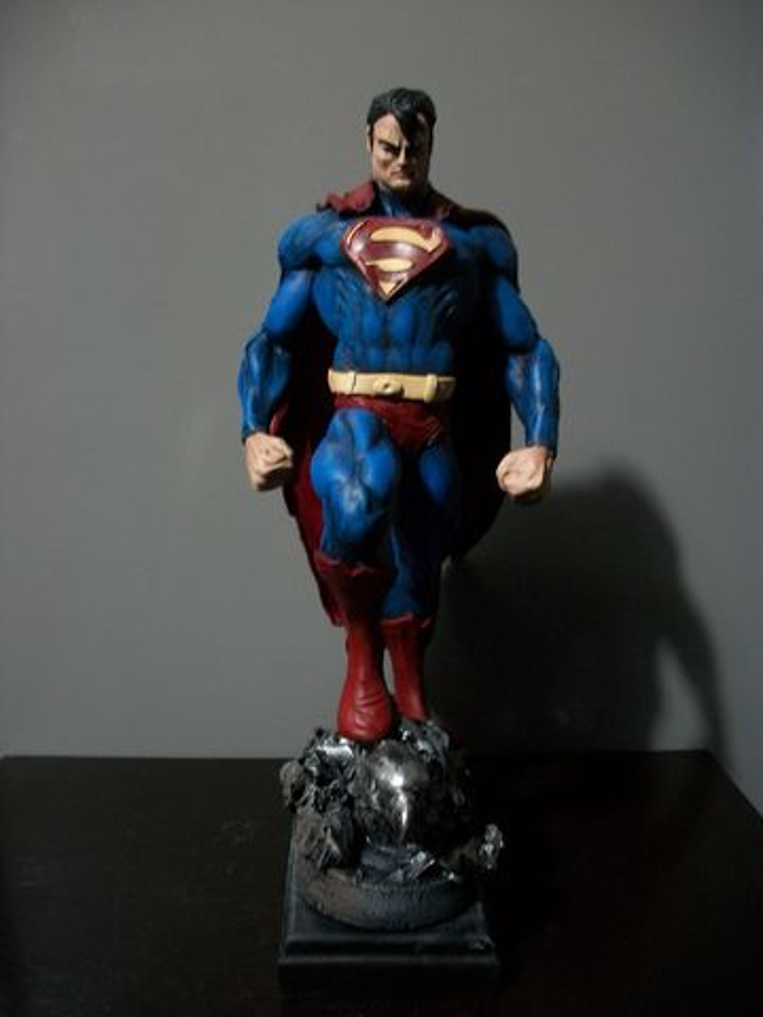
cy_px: 508
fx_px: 940
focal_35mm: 32
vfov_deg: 56.8
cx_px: 382
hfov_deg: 44.2
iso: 220
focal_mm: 5.7
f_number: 2.9
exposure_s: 1/8
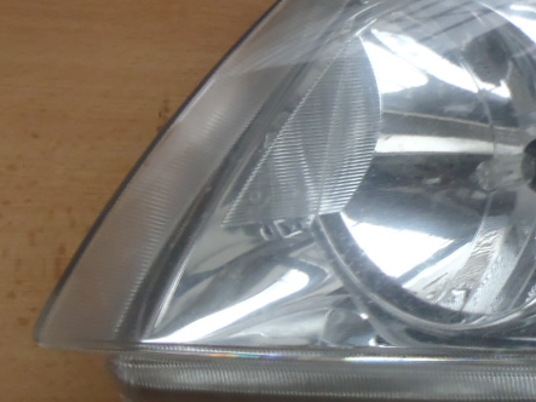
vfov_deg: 13.7
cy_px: 52
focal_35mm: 107
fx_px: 1656
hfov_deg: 17.7
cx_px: 612
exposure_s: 1/8
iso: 160
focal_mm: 6.64
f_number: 4.7
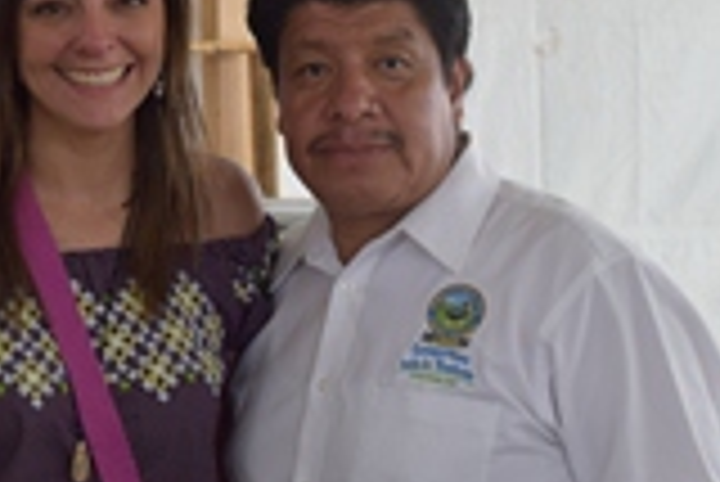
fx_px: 2682
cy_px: -70
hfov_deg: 14.8
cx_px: -112
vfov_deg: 10.1
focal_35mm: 134
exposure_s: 1/160
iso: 400
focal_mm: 32
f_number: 6.3
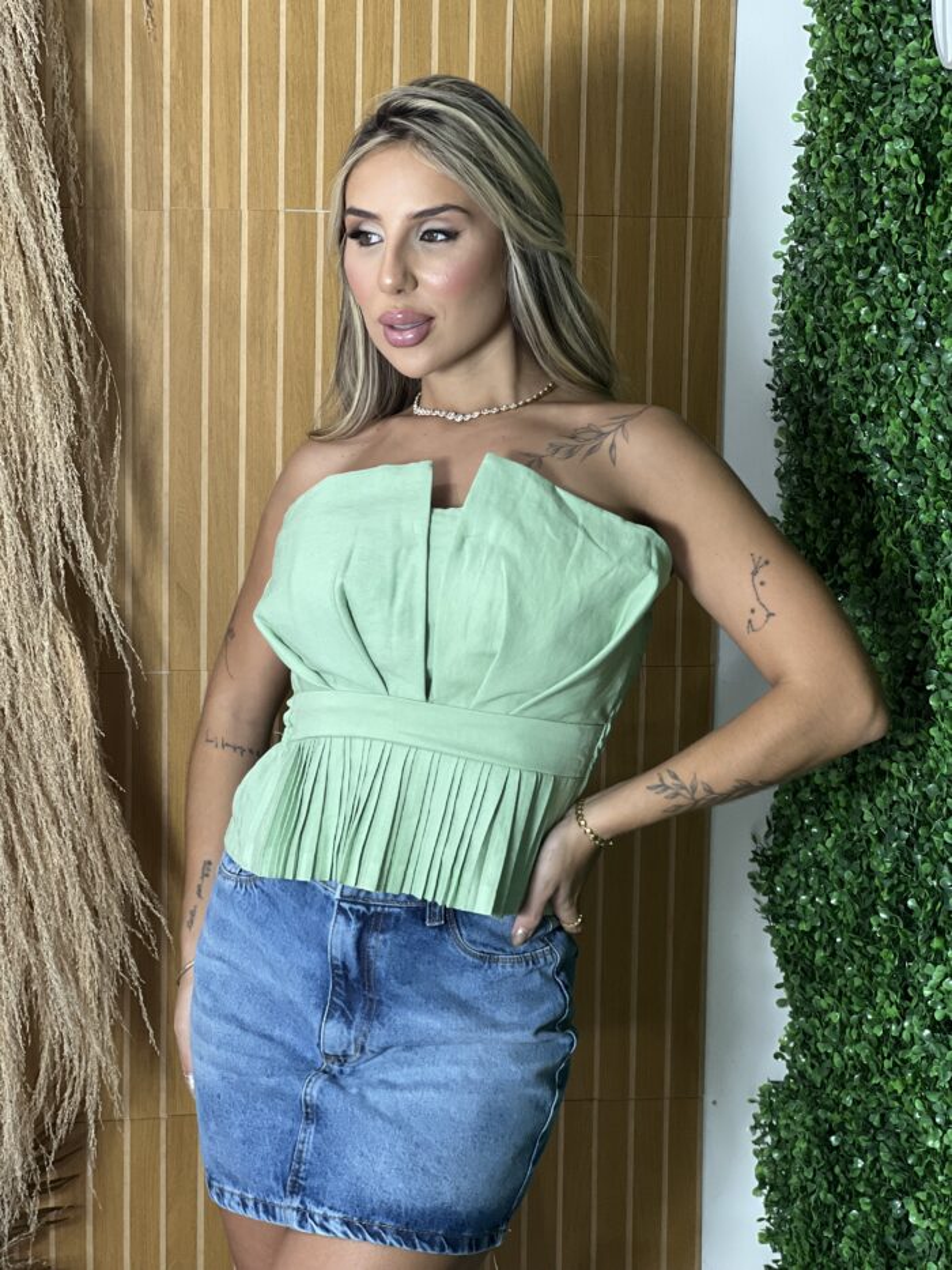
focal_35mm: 77
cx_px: 476
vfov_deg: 25.3
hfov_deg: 19.1
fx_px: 2823
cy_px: 635
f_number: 2.8
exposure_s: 1/60
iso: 125
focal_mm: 9
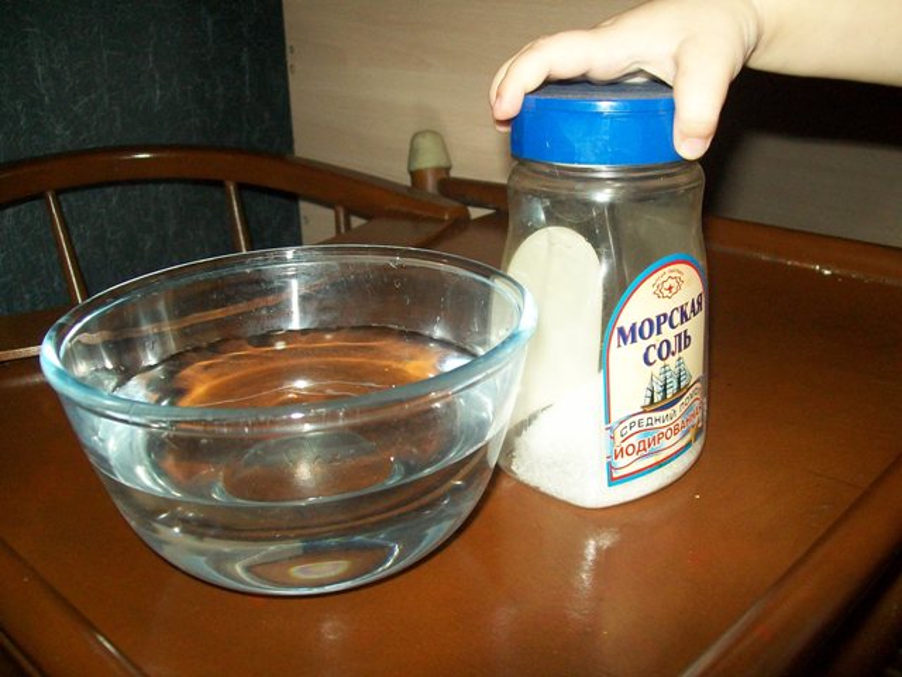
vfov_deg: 39.7
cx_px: 451
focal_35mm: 36
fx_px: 938
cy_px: 338
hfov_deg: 51.4
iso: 160
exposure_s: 1/60
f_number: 2.7
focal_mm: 6
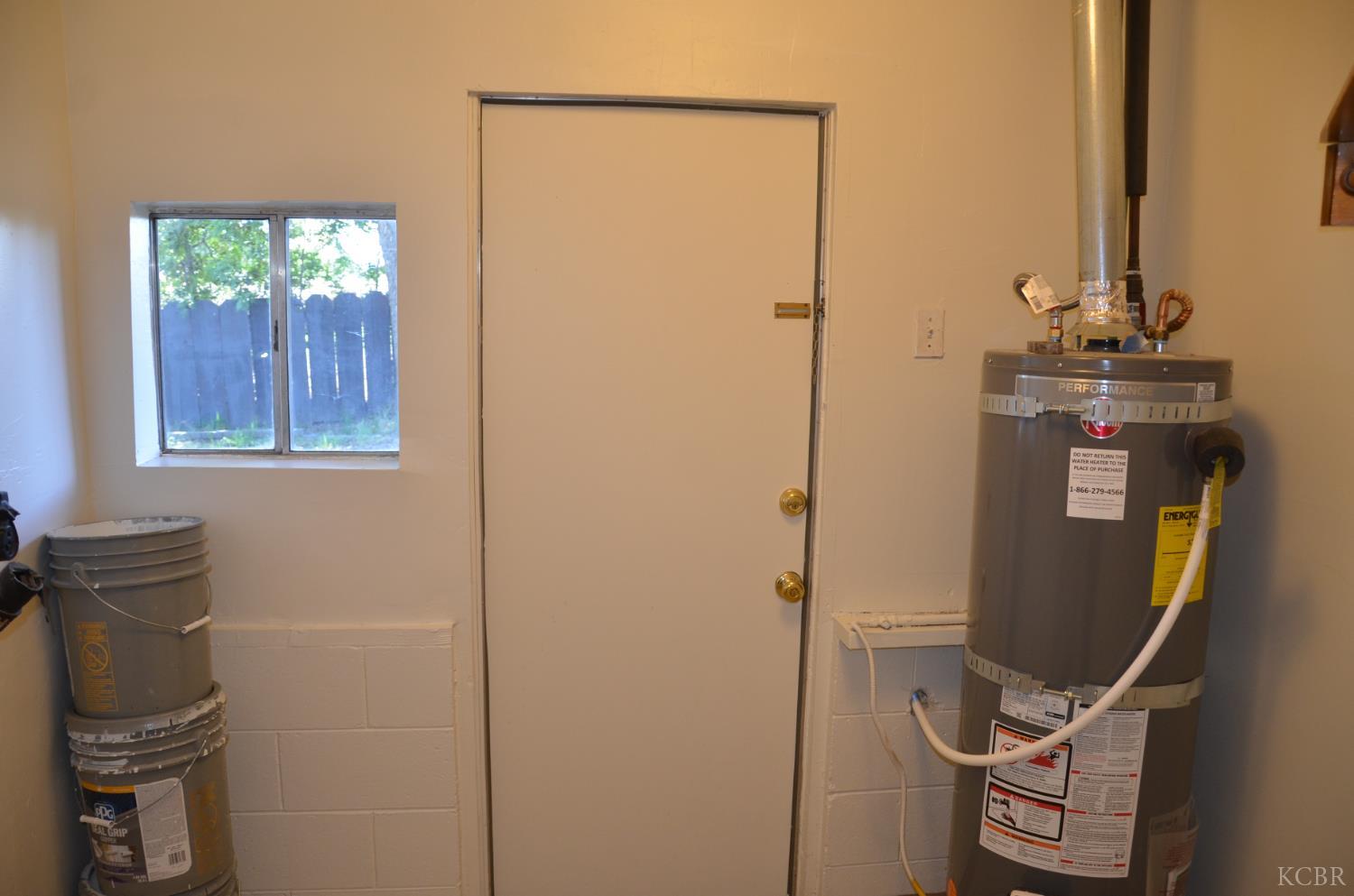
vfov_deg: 47.7
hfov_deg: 67.5
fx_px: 1013
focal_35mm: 27
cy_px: 448
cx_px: 677
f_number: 3.5
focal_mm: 18
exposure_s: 1/60
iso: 450
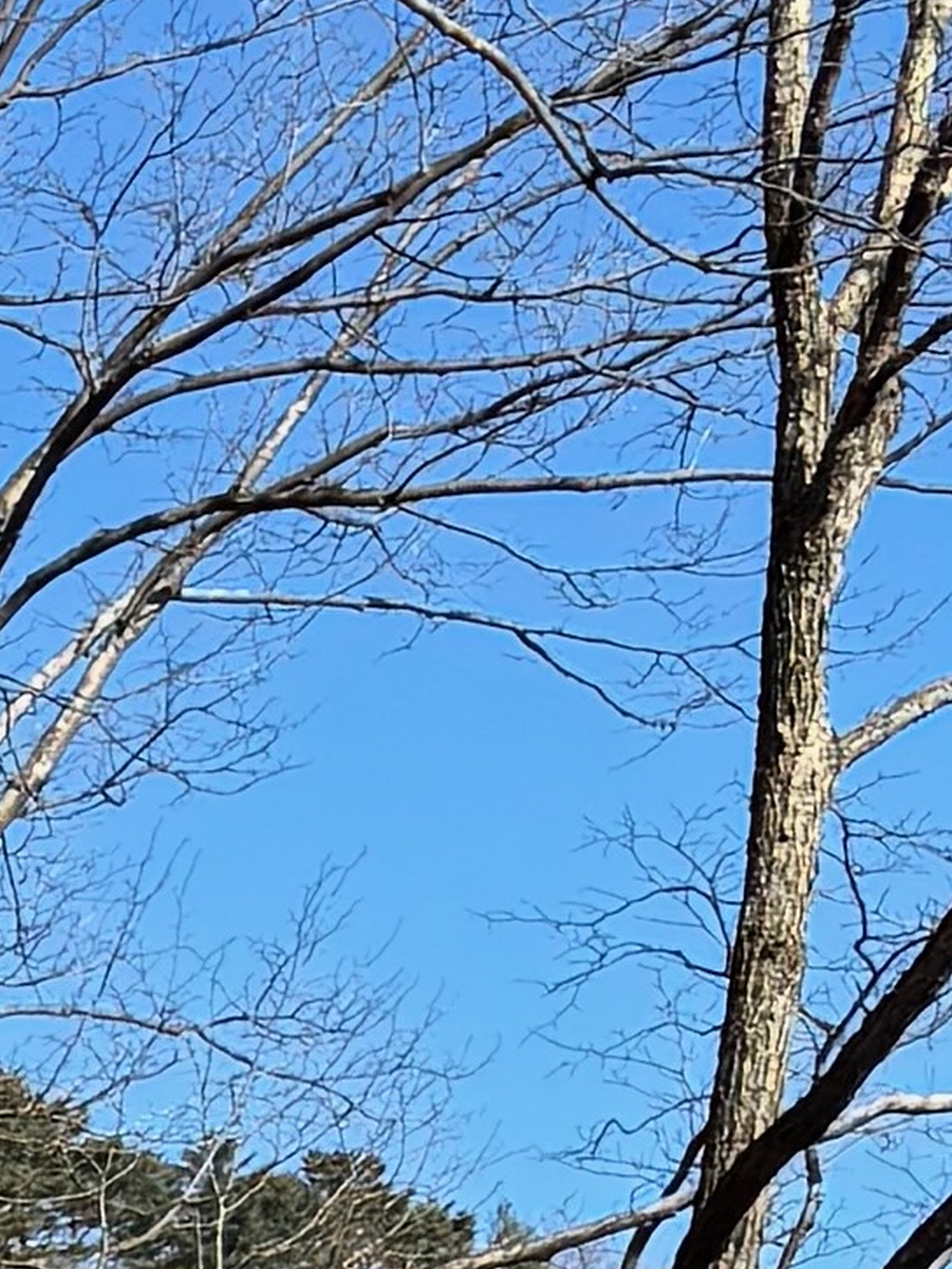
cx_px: -970
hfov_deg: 7.5
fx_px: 6928
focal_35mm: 189
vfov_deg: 9.5
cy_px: 2904
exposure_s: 1/2041
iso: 80
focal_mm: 6.76
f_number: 1.78
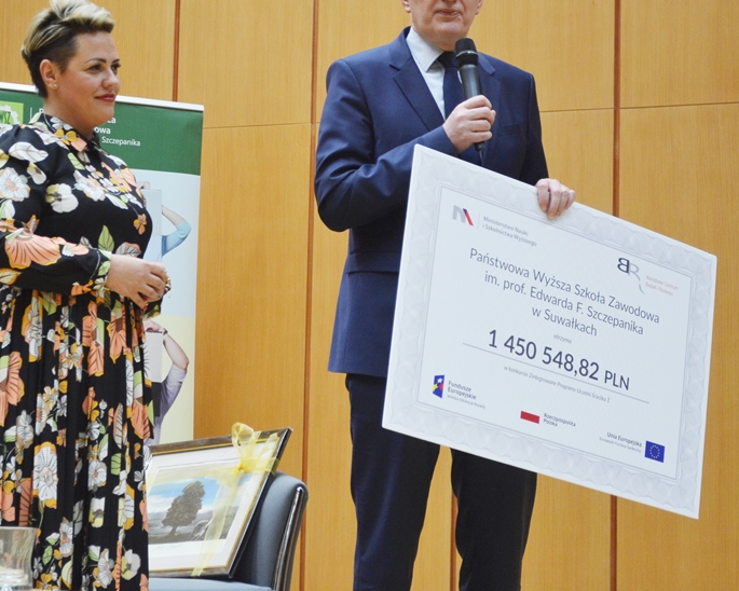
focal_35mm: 95
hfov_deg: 20.2
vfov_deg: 16.2
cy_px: 228
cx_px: 292
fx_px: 2071
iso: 720
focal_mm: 45
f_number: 5.3
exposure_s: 1/60
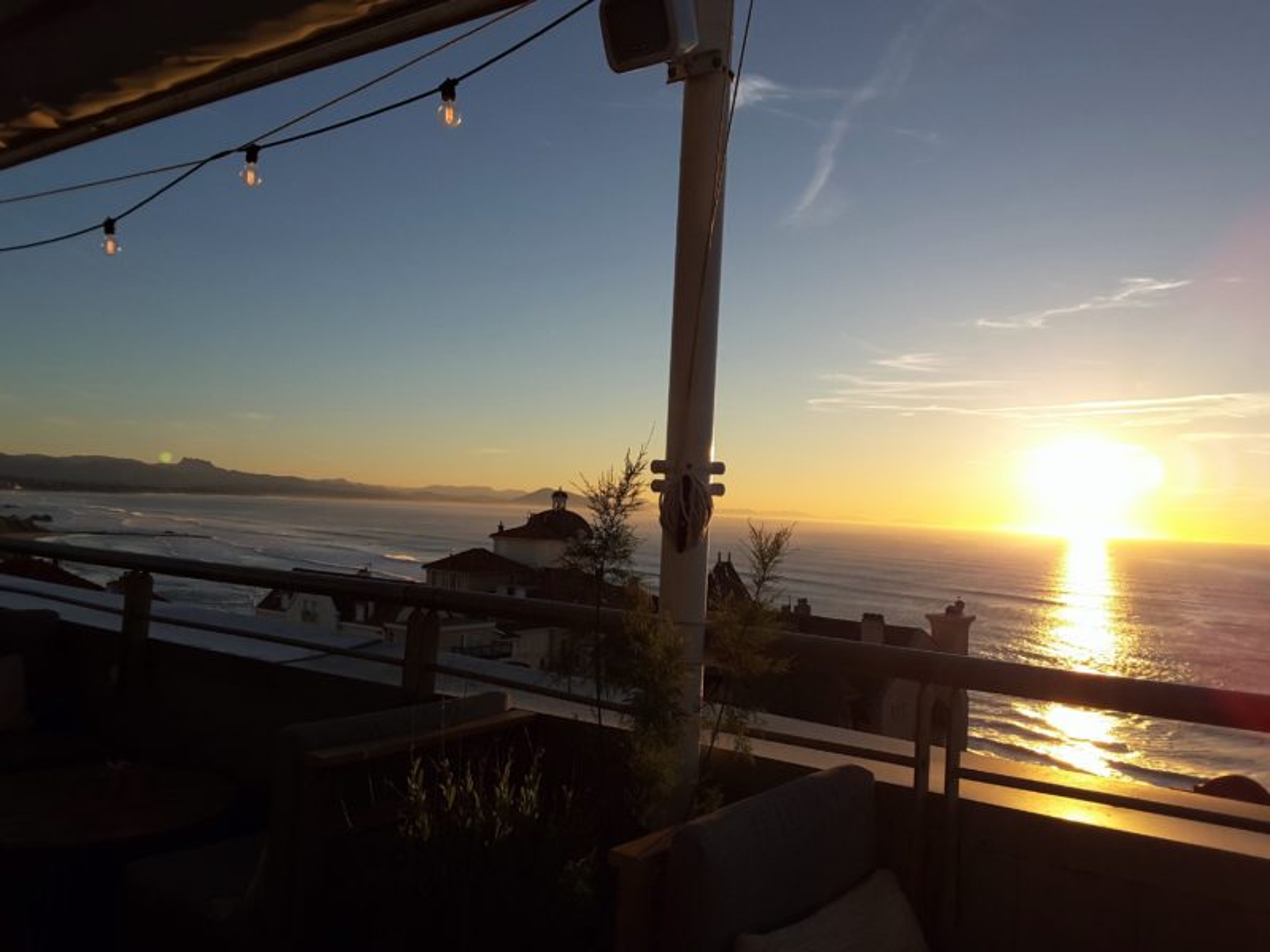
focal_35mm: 31
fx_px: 1137
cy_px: 476
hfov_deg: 58.4
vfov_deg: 45.4
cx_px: 635
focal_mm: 2.9
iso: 40
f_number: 1.9
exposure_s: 1/1664
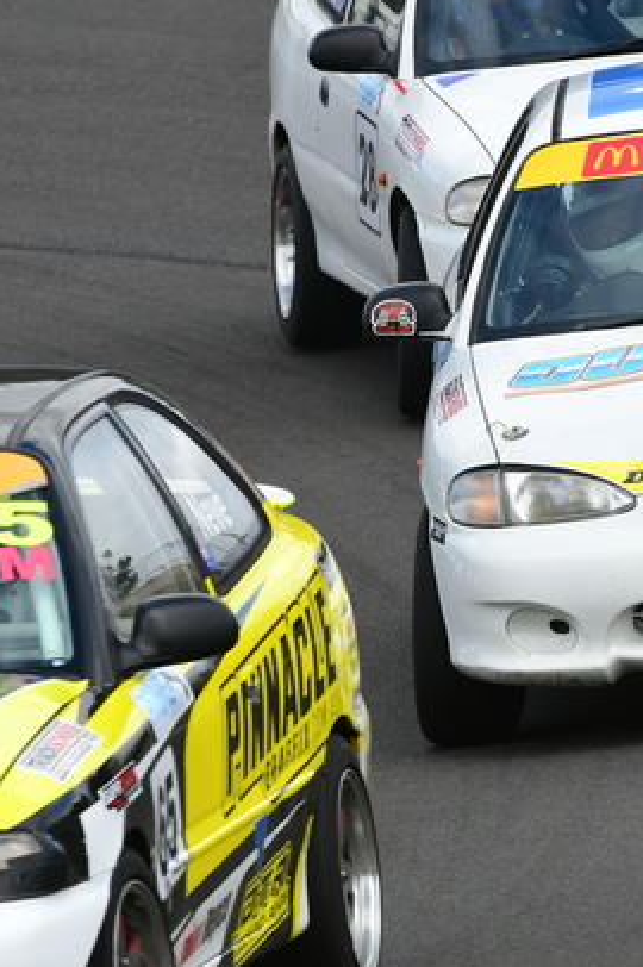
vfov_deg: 2.5
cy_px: 406
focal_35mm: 828
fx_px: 22220
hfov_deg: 1.7
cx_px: 760
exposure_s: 1/640
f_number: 10
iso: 640
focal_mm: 280
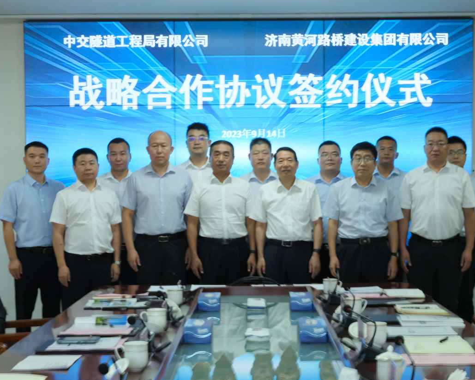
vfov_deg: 28.1
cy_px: 188
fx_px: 759
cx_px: 247
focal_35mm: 54
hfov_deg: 34.7
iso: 6400
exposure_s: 1/7
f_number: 32
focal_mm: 64
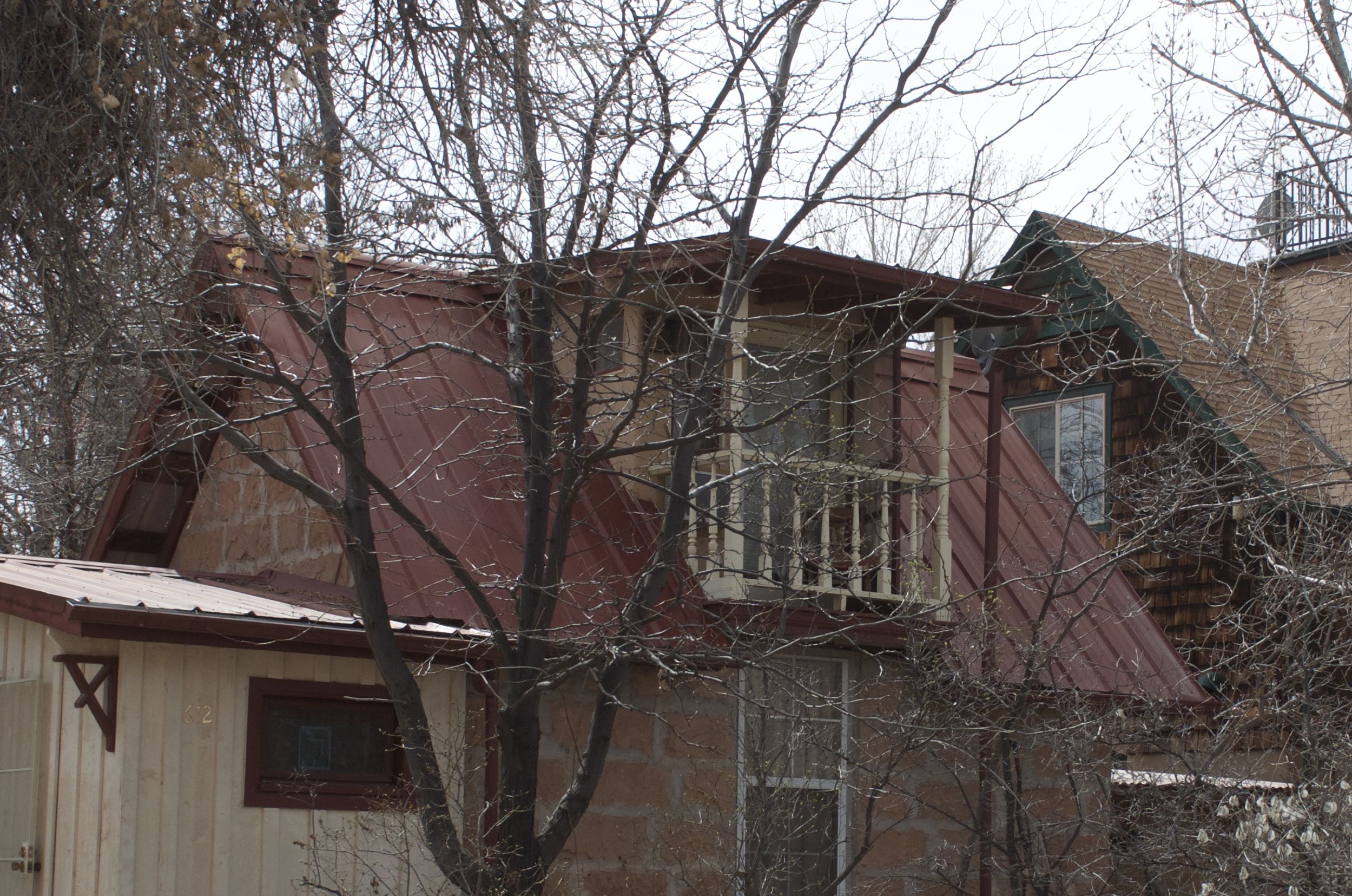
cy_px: 540
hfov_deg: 28.4
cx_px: 864
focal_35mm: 71
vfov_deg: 19.1
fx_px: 2661
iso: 400
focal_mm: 24
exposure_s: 1/500
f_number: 11
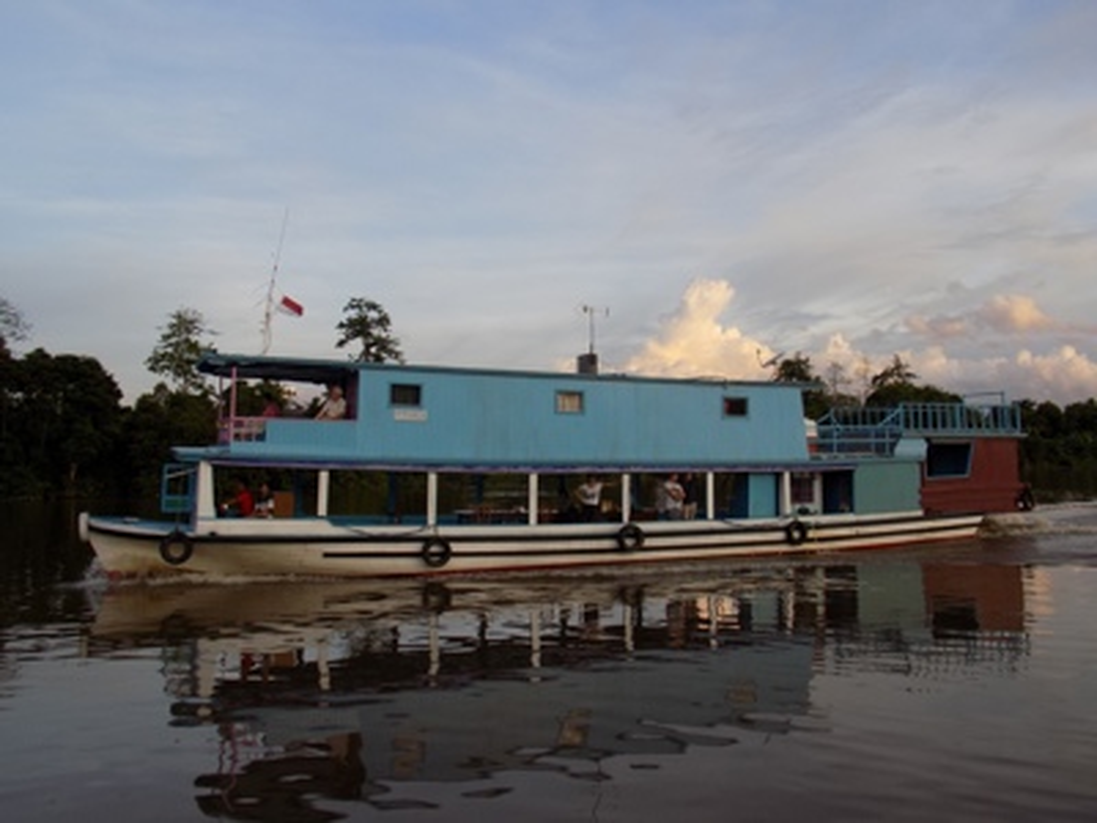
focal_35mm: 30
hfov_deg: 60.0
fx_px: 951
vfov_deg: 46.8
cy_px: 412
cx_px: 548
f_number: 3.3
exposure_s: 1/100
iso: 80
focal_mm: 5.3
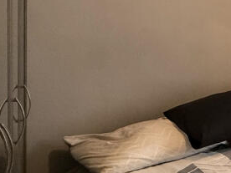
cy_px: 66
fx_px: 347
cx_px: 419
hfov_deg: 21.9
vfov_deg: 27.9
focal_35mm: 52
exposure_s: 1/99
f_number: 2.2
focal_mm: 2.22
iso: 200
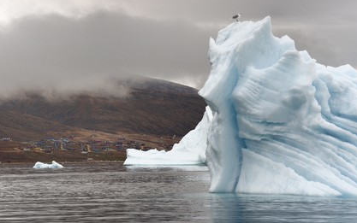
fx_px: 1548
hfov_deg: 13.2
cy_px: 110
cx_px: 179
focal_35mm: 159
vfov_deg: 8.3
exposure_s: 1/200
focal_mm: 155
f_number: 11
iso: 800
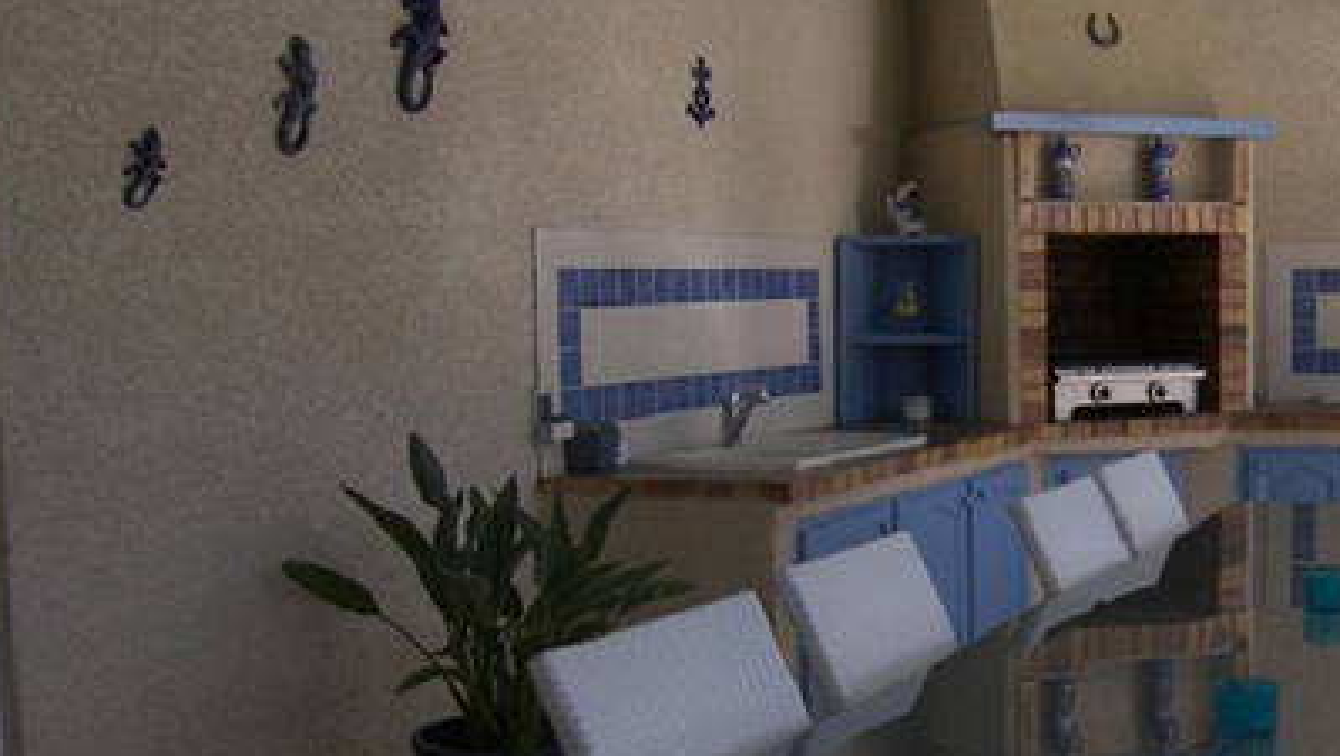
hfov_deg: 35.3
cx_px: 1179
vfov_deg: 21.4
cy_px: 470
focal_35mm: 56
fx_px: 1991
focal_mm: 5.4
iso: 50
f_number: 2.8
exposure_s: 1/640
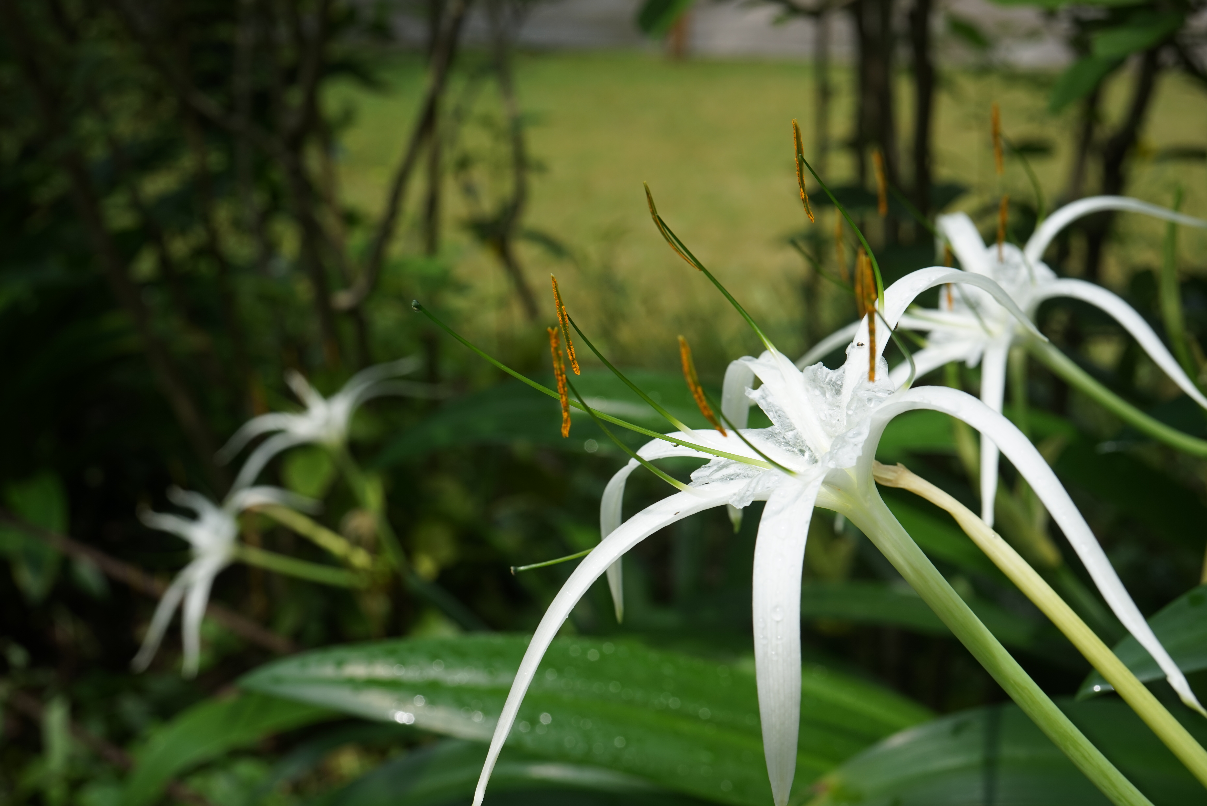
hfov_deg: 39.6
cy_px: 403
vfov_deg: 27.0
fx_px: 1677
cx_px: 604
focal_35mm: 50
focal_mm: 50
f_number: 9
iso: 100
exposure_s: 1/100
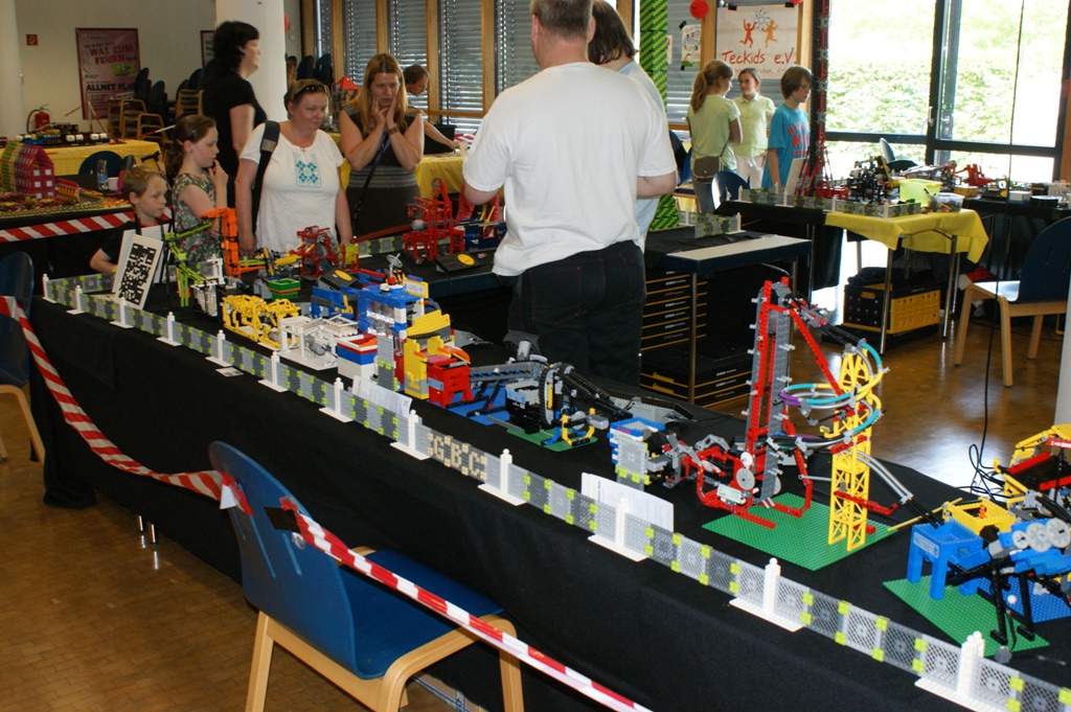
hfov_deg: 49.6
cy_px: 356
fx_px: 1159
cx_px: 536
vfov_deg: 34.2
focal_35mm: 39
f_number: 5.6
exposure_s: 1/60
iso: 400
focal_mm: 26
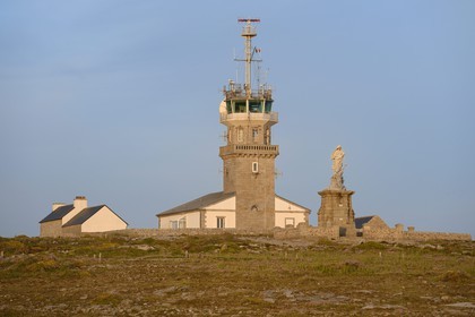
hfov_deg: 10.3
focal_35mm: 200
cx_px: 238
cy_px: 158
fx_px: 2639
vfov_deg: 6.9
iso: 200
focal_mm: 200
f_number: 6.3
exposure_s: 1/320
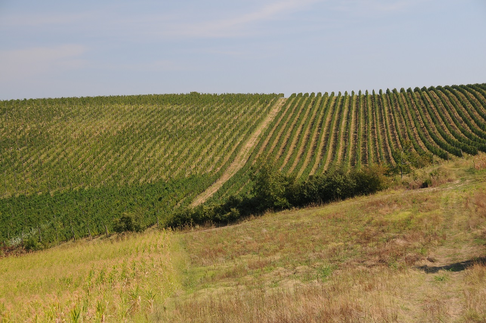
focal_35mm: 75
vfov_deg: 18.1
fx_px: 1011
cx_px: 243
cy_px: 162
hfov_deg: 27.0
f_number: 7.1
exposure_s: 1/200
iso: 200
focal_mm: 50
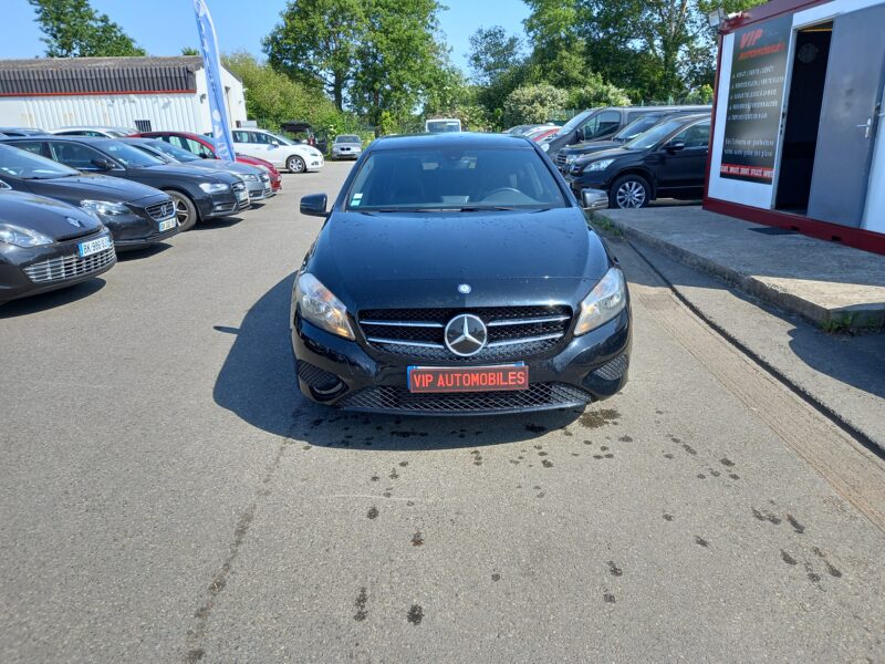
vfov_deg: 54.9
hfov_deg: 69.4
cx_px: 442
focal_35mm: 25
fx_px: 639
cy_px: 332
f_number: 2
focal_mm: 4.6
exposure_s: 1/323
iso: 25
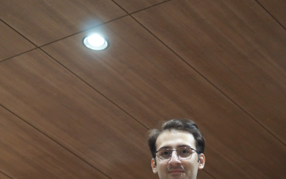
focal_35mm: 138
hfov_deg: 15.1
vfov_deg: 9.4
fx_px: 1076
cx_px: 143
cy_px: 209
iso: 3200
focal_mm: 60
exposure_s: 1/60
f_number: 4
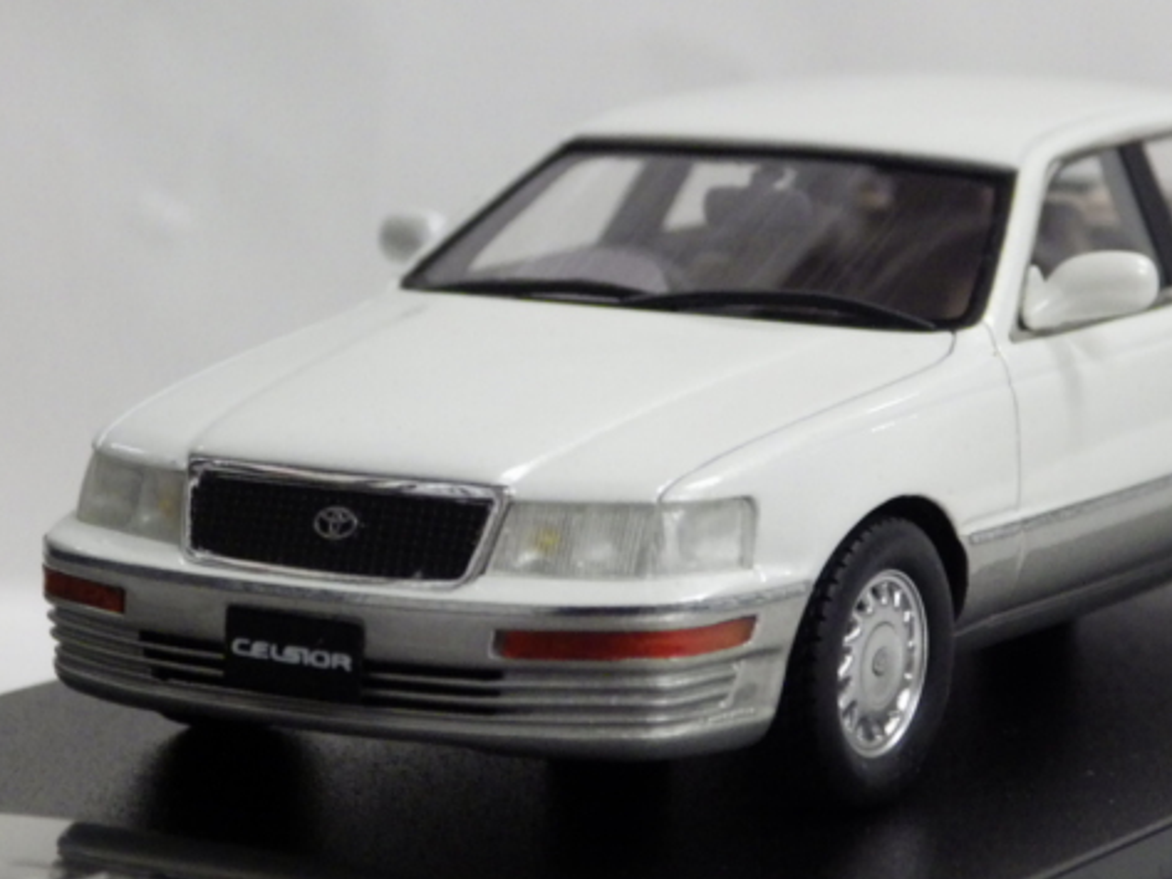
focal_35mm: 161
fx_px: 5452
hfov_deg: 12.3
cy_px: 379
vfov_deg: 9.2
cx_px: 758
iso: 800
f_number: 4.8
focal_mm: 21.3
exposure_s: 1/50
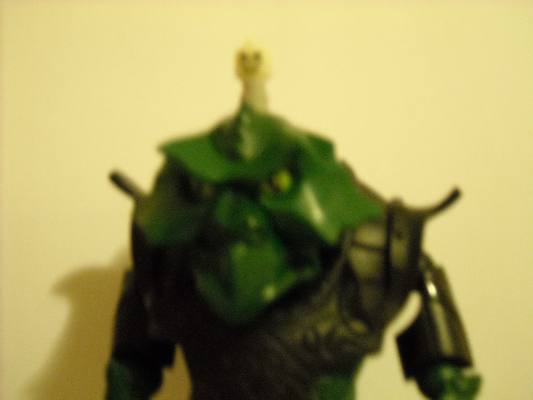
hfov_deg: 38.9
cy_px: 200
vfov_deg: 29.7
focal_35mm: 49
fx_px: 754
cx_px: 266
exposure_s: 1/6
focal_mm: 7.92
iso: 800
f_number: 3.2
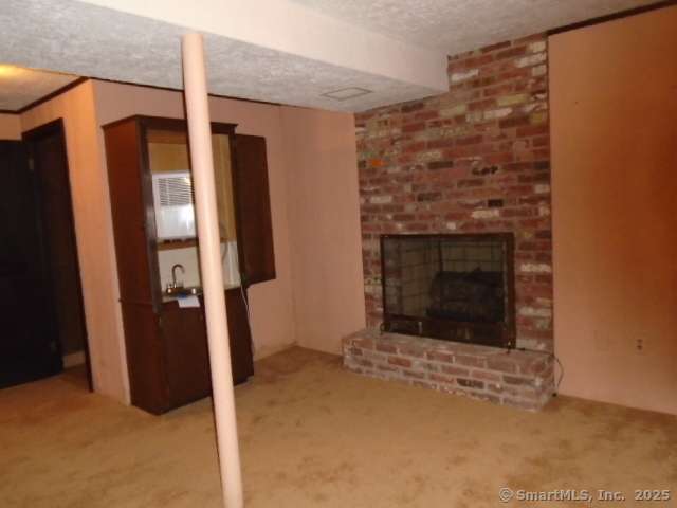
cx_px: 338
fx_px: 508
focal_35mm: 26
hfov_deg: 67.3
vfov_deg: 53.1
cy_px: 254
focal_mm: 4.6
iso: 500
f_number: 3.2
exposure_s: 1/30
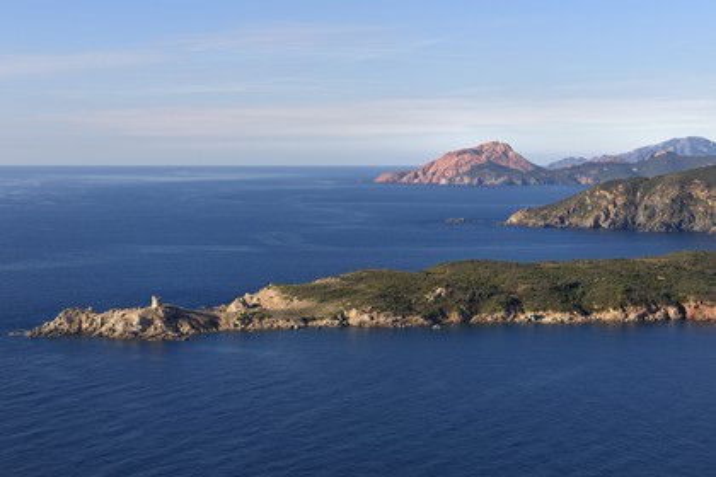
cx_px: 358
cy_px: 238
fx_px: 1392
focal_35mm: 70
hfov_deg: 28.8
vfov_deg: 19.5
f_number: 10
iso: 400
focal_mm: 70
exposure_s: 1/800
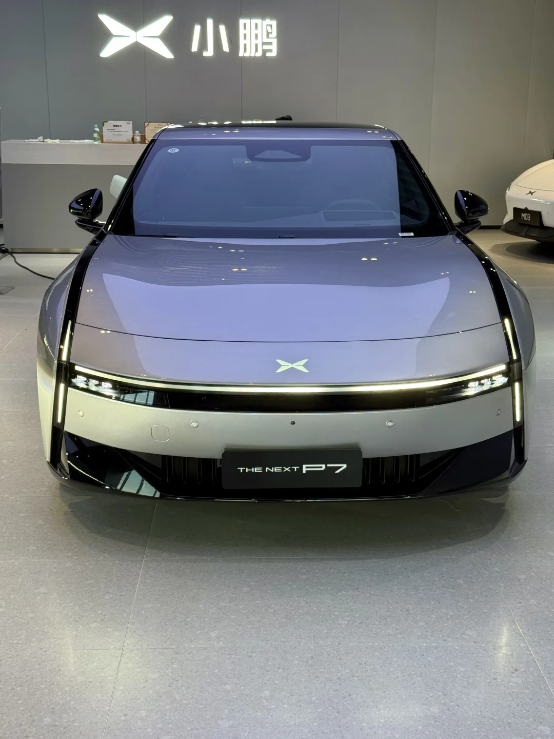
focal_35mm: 48
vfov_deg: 39.7
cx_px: 277
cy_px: 370
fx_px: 1024
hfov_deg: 30.3
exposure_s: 1/100
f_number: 1.78
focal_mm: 6.76
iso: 50
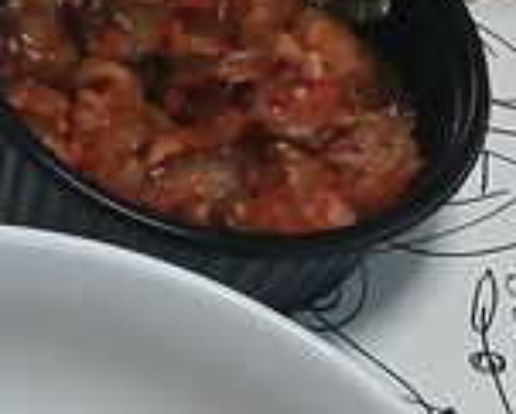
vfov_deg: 9.8
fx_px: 2399
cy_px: 313
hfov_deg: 11.8
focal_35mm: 157
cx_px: -239
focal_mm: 3.98
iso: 320
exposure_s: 1/60
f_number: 1.8
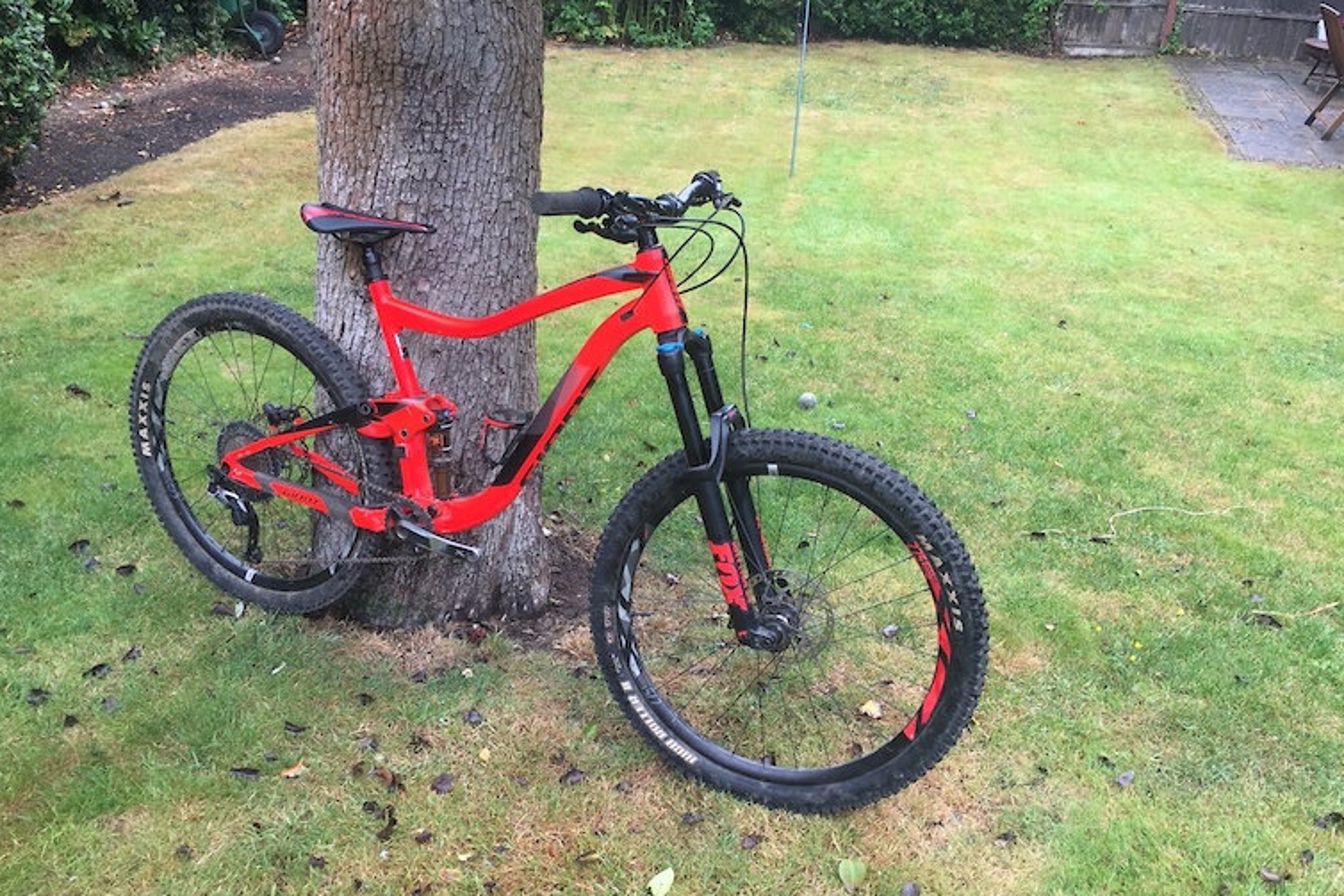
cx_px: 649
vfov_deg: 41.1
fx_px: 1195
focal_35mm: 32
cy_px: 495
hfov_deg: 58.7
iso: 32
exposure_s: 1/100
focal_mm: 4.15
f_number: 2.2
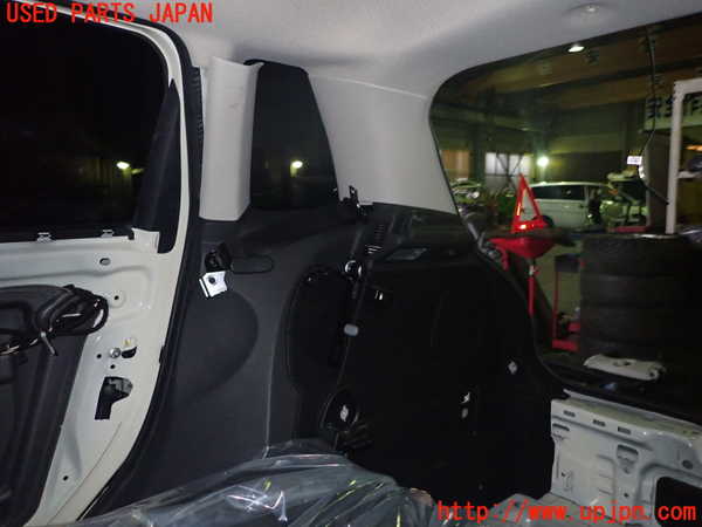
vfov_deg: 54.9
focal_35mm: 25
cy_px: 264
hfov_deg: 69.4
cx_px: 351
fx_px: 507
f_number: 5.6
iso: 800
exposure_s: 1/30
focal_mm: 4.5
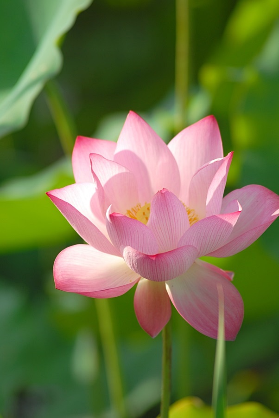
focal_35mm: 300
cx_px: 140
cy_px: 209
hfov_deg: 4.6
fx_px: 3479
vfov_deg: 6.9
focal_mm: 200
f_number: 5
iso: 100
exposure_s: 1/320
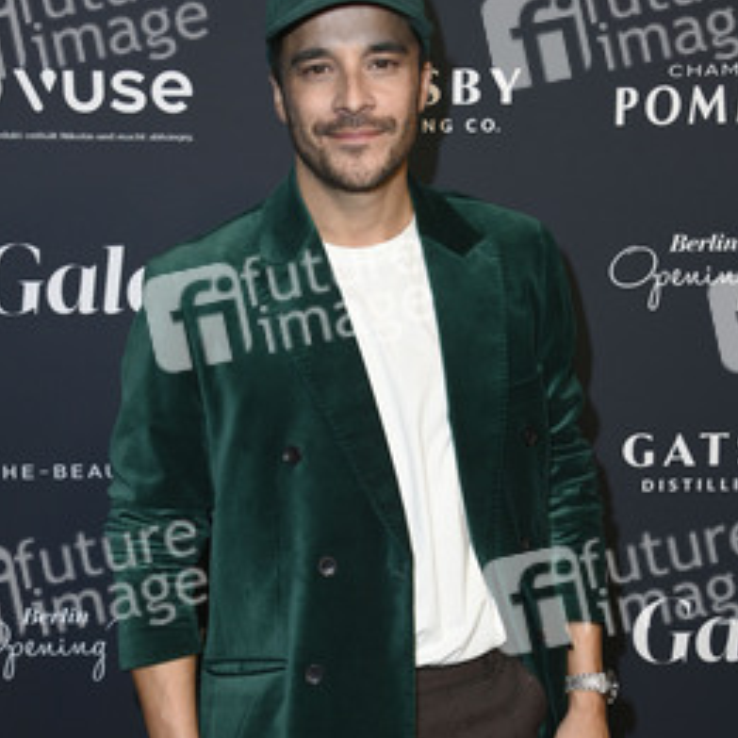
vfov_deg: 26.4
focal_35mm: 65
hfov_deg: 26.5
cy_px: 447
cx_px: 370
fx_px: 1568
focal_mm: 50
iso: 800
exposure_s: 1/250
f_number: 6.3
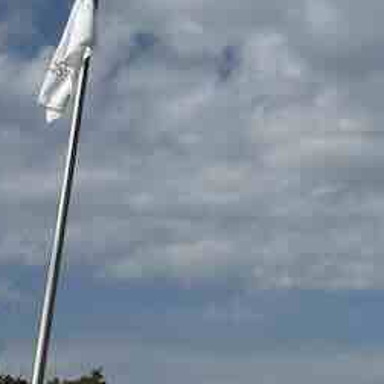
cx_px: 678
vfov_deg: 17.2
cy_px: 146
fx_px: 1268
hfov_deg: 15.1
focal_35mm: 101
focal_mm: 6.76
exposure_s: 1/9091
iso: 80
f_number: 1.78
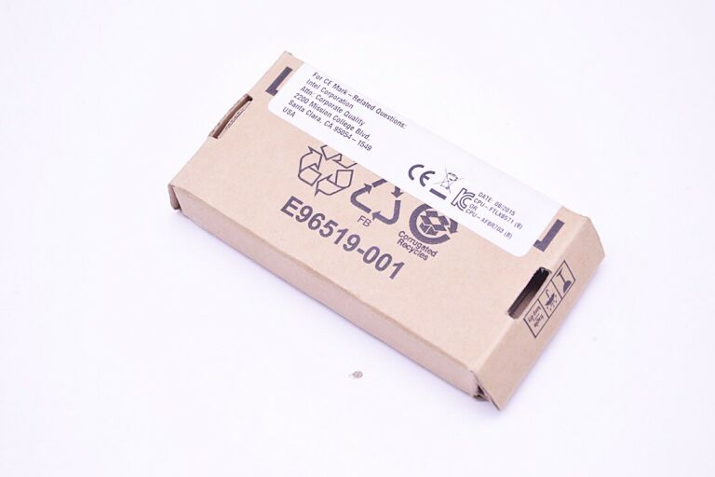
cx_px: 358
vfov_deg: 20.2
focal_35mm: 68
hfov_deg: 29.9
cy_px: 238
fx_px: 1341
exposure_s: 1/160
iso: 400
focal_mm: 45
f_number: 5.6
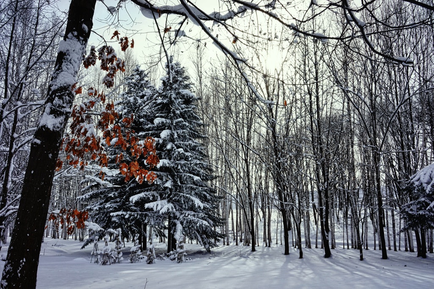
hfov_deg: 54.4
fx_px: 422
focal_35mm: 35
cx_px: 217
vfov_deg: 37.9
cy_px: 144
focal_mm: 35
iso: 100
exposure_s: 1/80
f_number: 22
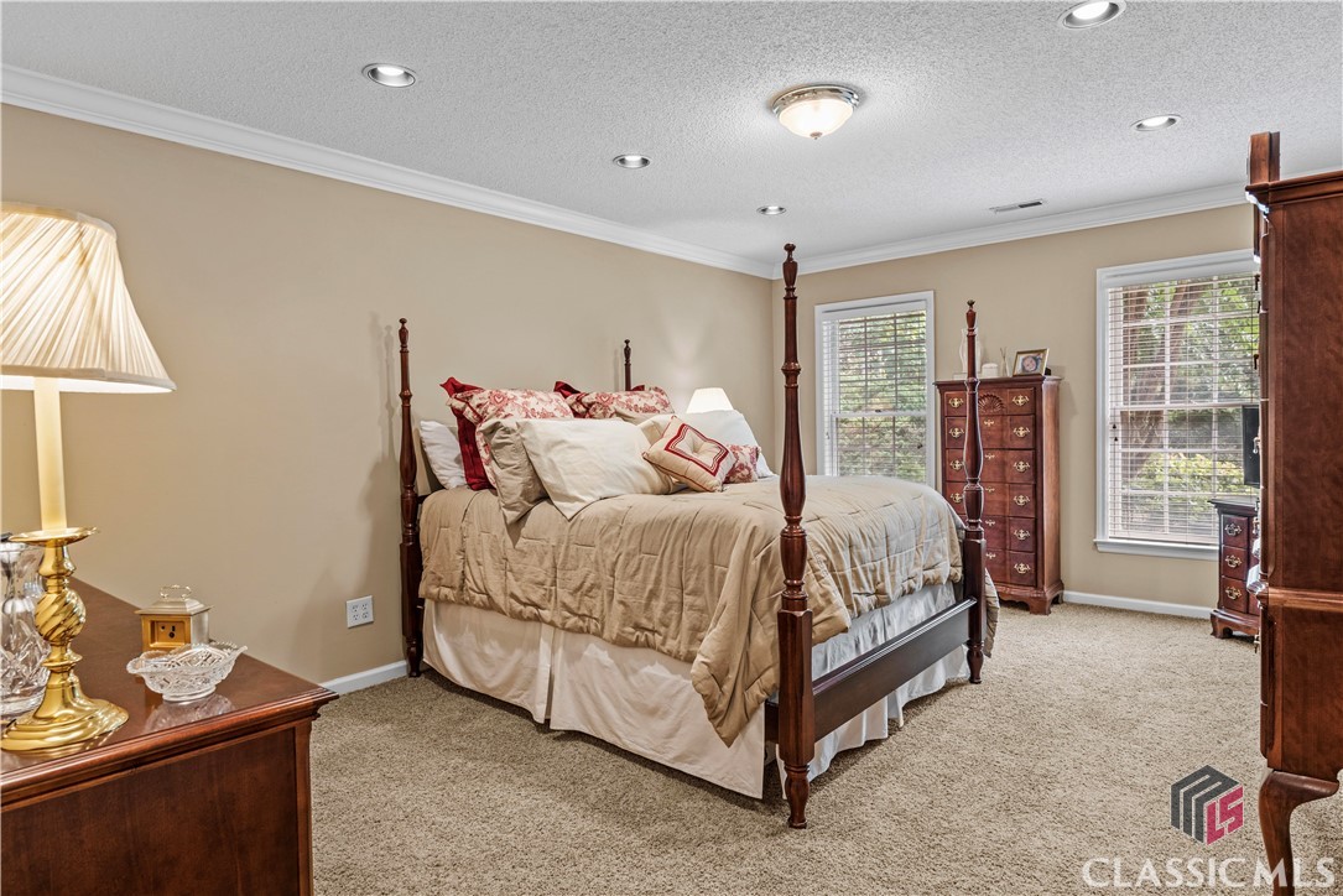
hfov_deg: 84.0
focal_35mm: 20
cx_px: 672
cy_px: 448
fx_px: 746
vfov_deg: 62.0
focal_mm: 20
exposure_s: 1/1.25
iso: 200
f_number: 8
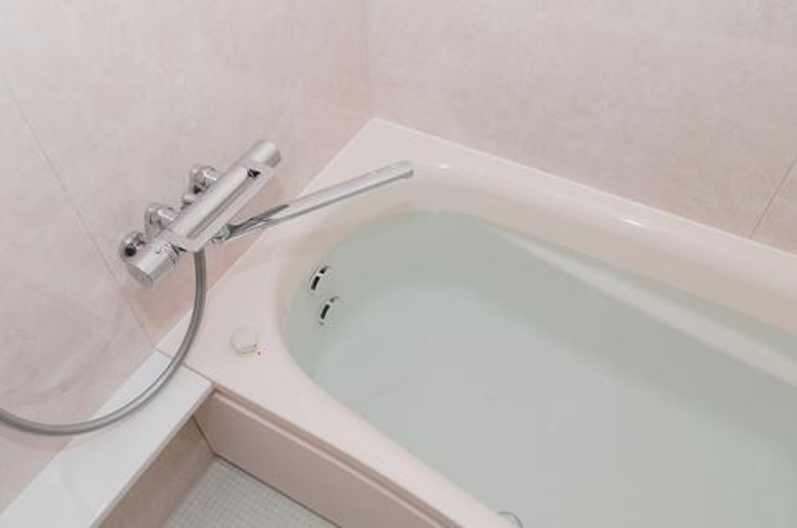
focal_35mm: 30
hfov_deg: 62.0
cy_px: 264
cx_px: 398
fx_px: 663
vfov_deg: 43.4
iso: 160
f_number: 10
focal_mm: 20
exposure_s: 1/60
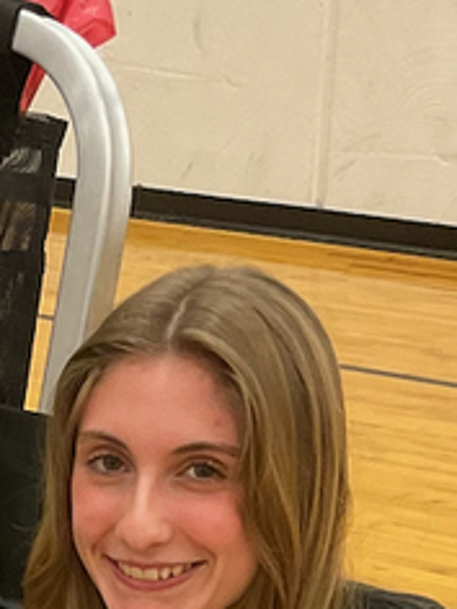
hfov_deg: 11.5
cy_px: 836
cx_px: -111
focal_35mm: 126
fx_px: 2218
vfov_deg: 14.8
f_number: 1.8
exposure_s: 1/60
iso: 80
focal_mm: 3
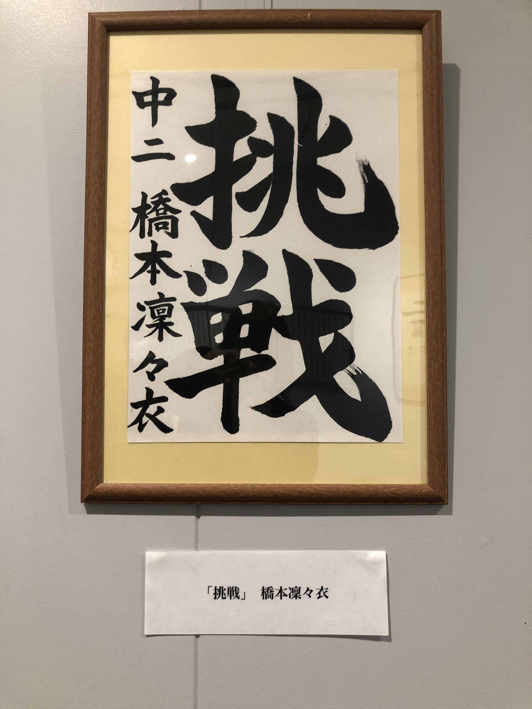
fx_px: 574
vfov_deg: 63.4
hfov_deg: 49.7
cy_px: 354
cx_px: 266
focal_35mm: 28
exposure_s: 1/15
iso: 40
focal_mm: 4
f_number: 1.8
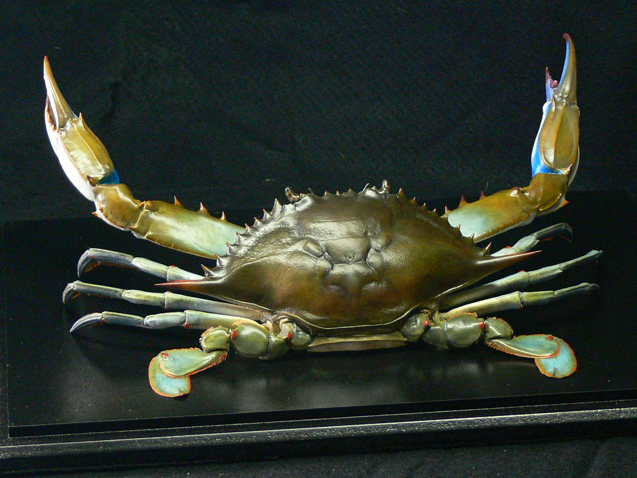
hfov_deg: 13.6
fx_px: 2668
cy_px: 239
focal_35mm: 145
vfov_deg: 10.2
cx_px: 318
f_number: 3.2
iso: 200
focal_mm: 19.3
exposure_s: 1/13
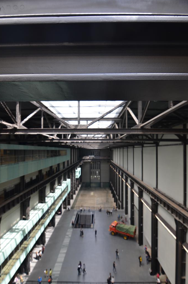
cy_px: 147
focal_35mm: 18
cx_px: 93
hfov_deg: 68.5
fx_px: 138
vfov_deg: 91.6
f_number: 4
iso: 200
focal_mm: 11
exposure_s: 1/100
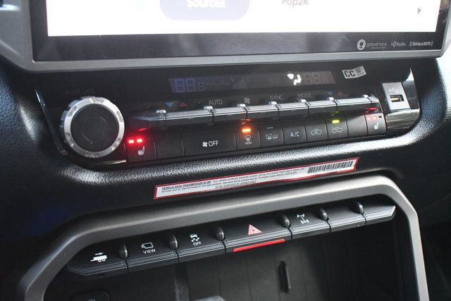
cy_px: 150
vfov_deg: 31.9
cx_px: 226
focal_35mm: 42
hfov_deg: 46.4
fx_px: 526
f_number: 4.2
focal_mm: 28
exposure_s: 1/60
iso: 5600
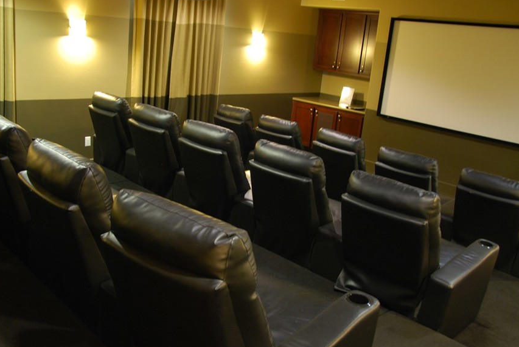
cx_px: 231
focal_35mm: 36
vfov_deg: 37.0
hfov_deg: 53.0
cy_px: 184
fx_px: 520
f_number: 3.8
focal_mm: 20
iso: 400
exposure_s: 1/2
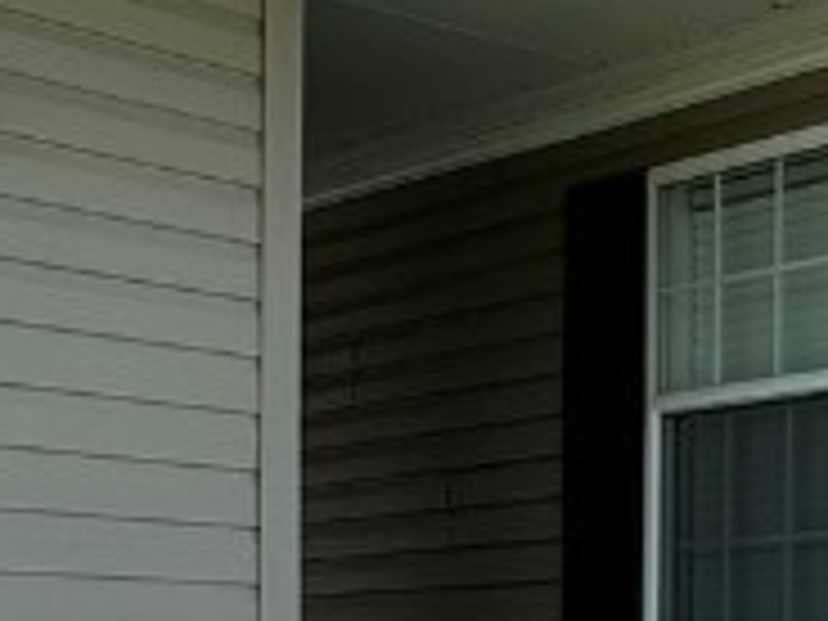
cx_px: 1413
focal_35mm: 78
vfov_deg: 18.2
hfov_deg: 19.7
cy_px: 698
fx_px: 1866
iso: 50
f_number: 2.2
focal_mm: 2.22
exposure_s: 1/756
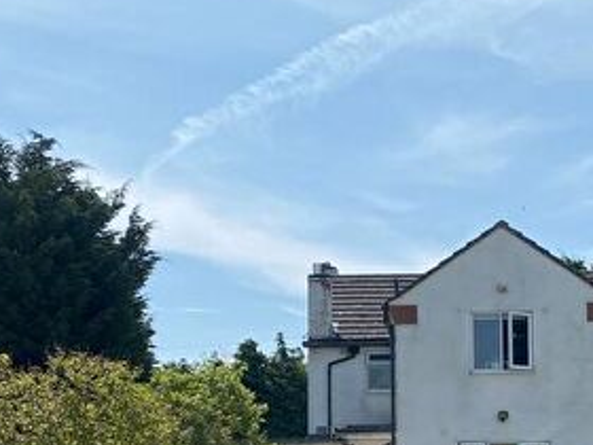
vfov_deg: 22.1
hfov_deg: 29.7
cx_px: 369
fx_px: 1114
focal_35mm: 65
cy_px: 389
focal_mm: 4.25
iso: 32
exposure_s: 1/5495
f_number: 1.8
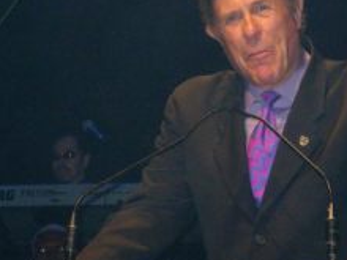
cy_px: 158
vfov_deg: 6.5
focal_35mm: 230
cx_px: 276
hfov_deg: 8.6
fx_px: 2306
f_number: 4.9
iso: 200
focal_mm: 23.4
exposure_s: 1/161
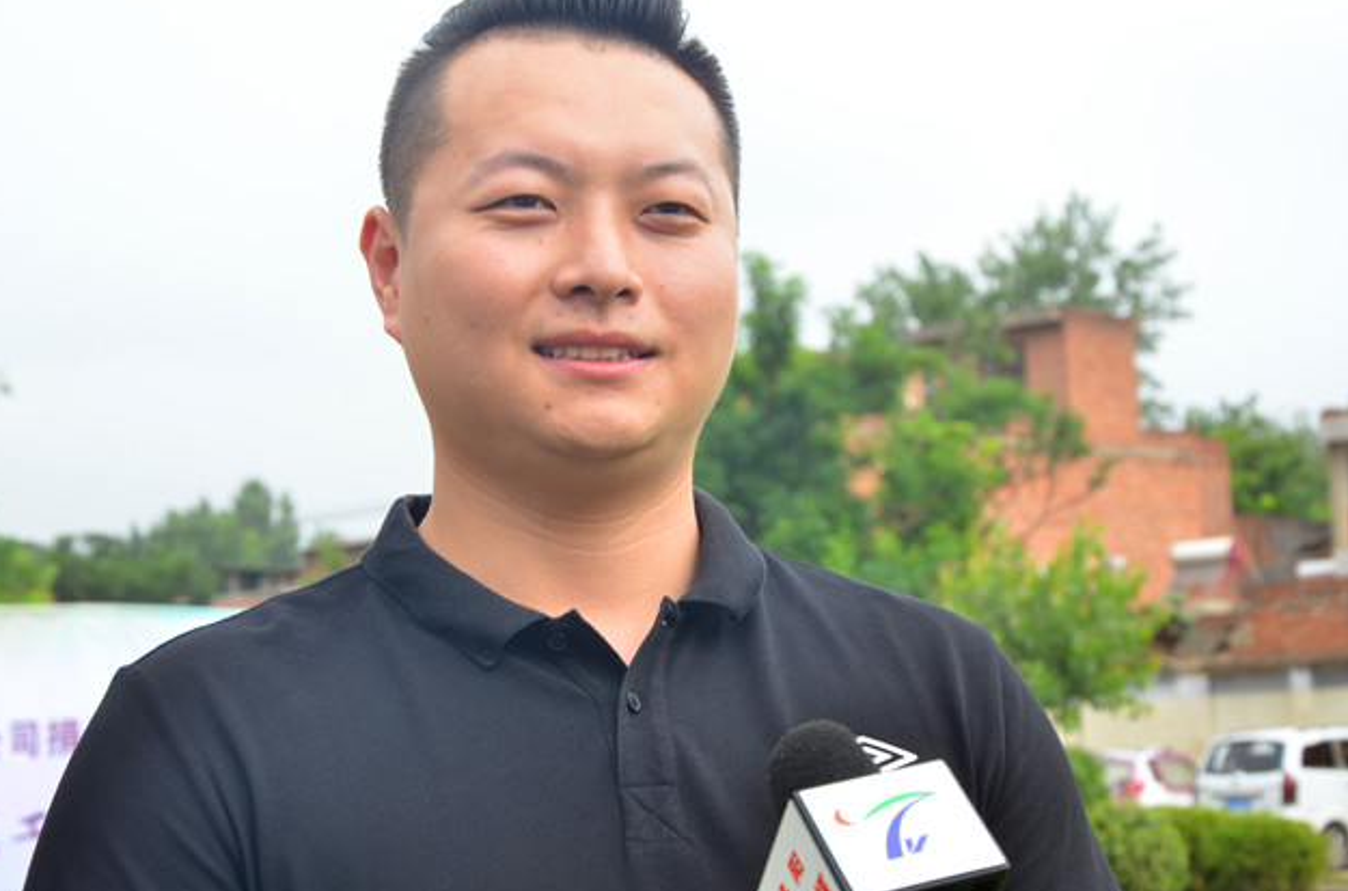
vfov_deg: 14.2
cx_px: 539
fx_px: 3585
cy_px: 476
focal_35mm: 96
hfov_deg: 21.3
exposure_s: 1/200
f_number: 7.1
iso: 200
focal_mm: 50
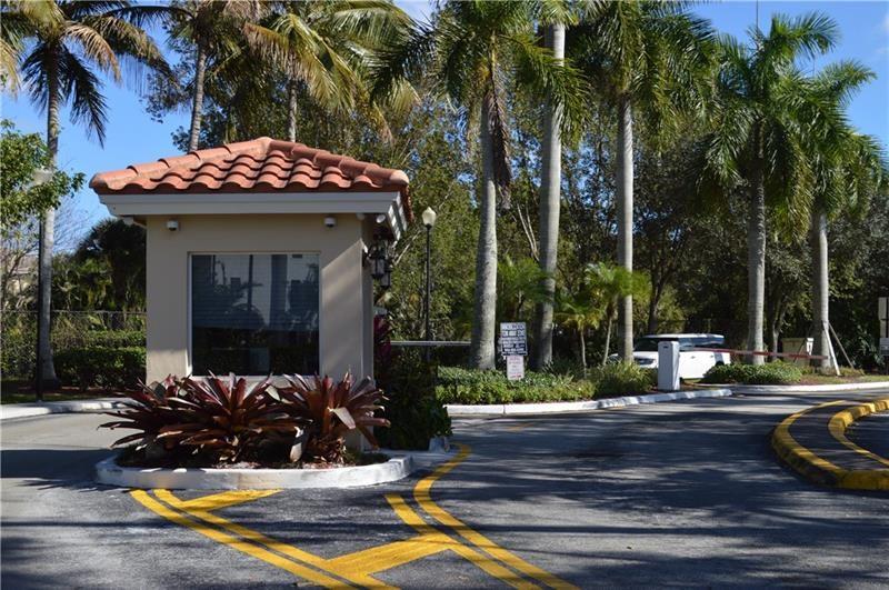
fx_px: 1258
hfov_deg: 38.9
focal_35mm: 51
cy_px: 295
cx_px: 444
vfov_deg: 26.4
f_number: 7.1
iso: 100
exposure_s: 1/200
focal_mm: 34
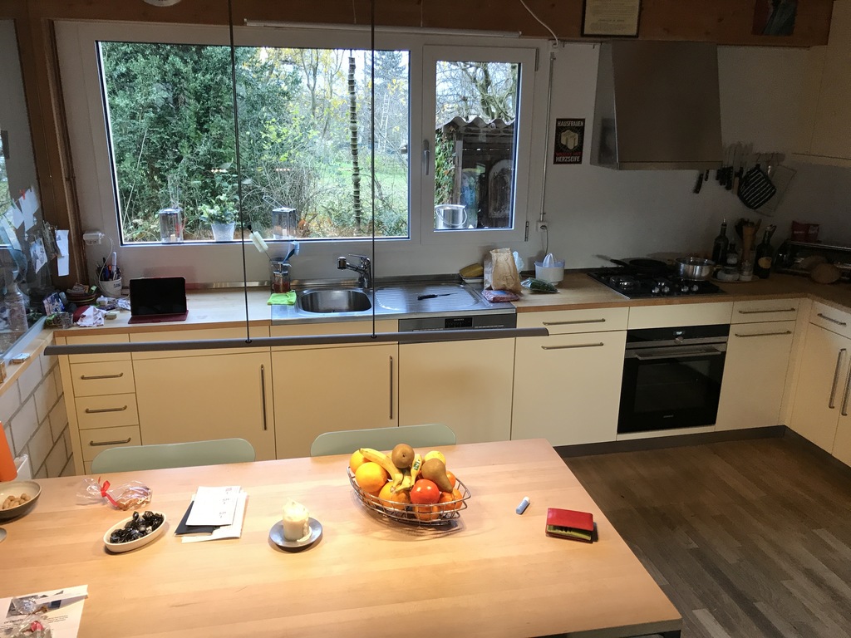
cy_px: 319
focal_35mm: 28
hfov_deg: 63.4
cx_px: 426
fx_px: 688
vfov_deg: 49.7
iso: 32
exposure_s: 1/33
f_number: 1.8
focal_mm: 3.99
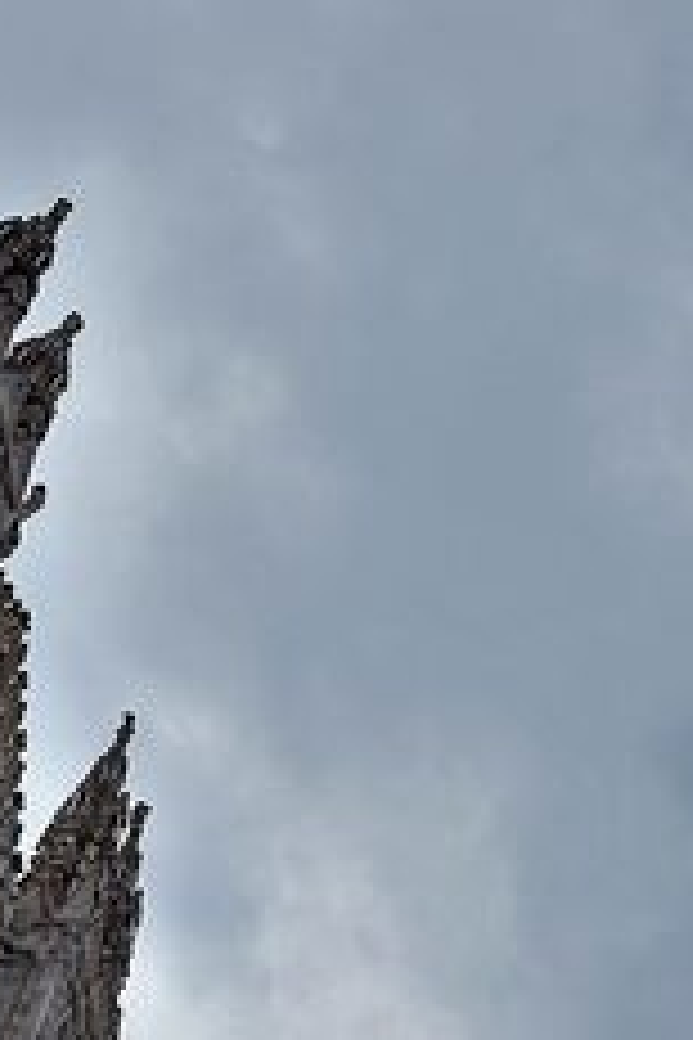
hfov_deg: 19.2
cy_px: 1022
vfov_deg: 27.3
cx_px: 117
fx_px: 2021
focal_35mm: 70
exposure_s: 1/320
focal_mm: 18
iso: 200
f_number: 9
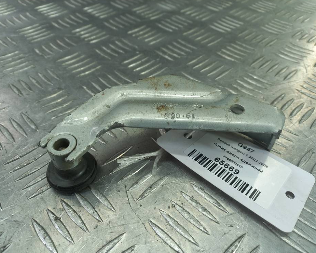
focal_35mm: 27
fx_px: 253
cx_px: 161
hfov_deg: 64.1
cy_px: 127
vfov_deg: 53.2
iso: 50
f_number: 1.8
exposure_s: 1/50
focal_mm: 4.6
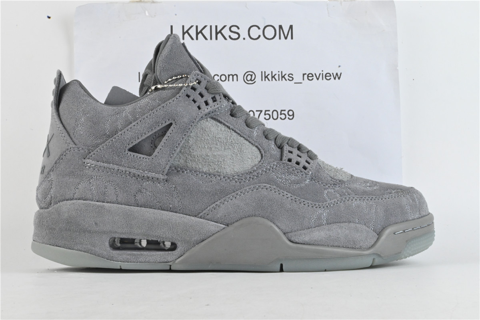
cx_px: 240
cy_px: 160
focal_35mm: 54
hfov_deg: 36.9
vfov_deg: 25.1
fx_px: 720
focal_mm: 36
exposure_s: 1/13
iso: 1600
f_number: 36
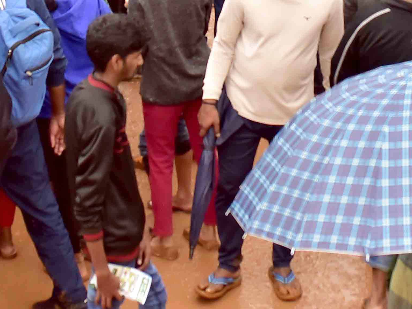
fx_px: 2023
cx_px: 326
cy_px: -187
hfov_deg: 11.6
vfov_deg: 8.5
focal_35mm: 170
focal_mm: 45
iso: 1000
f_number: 4.5
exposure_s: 1/800
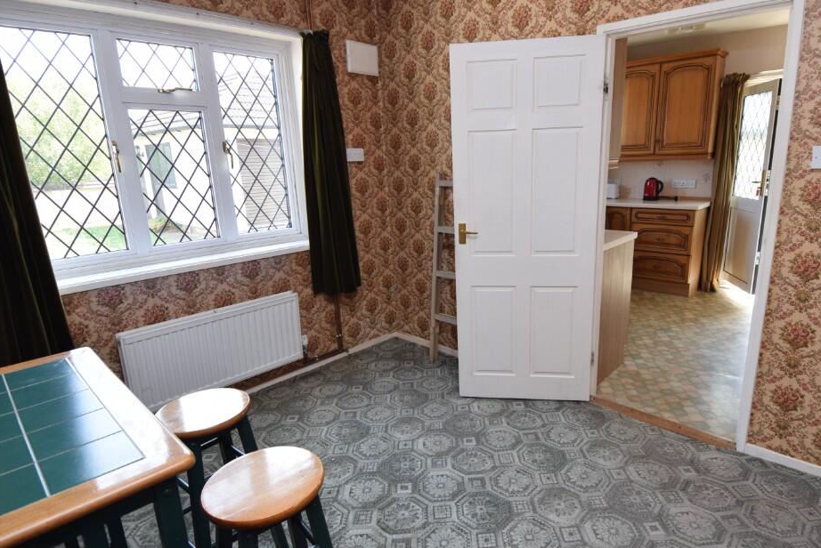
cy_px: 276
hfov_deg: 83.7
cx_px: 446
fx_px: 456
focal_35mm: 20
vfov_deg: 62.0
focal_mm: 12
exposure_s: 1/125
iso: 400
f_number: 5.6
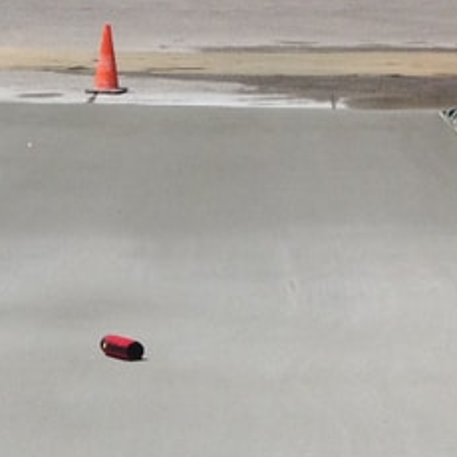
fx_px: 2674
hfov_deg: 9.7
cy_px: 558
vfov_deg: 9.6
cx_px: 47
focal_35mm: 179
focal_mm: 4.28
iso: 64
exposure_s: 1/3460
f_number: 2.4
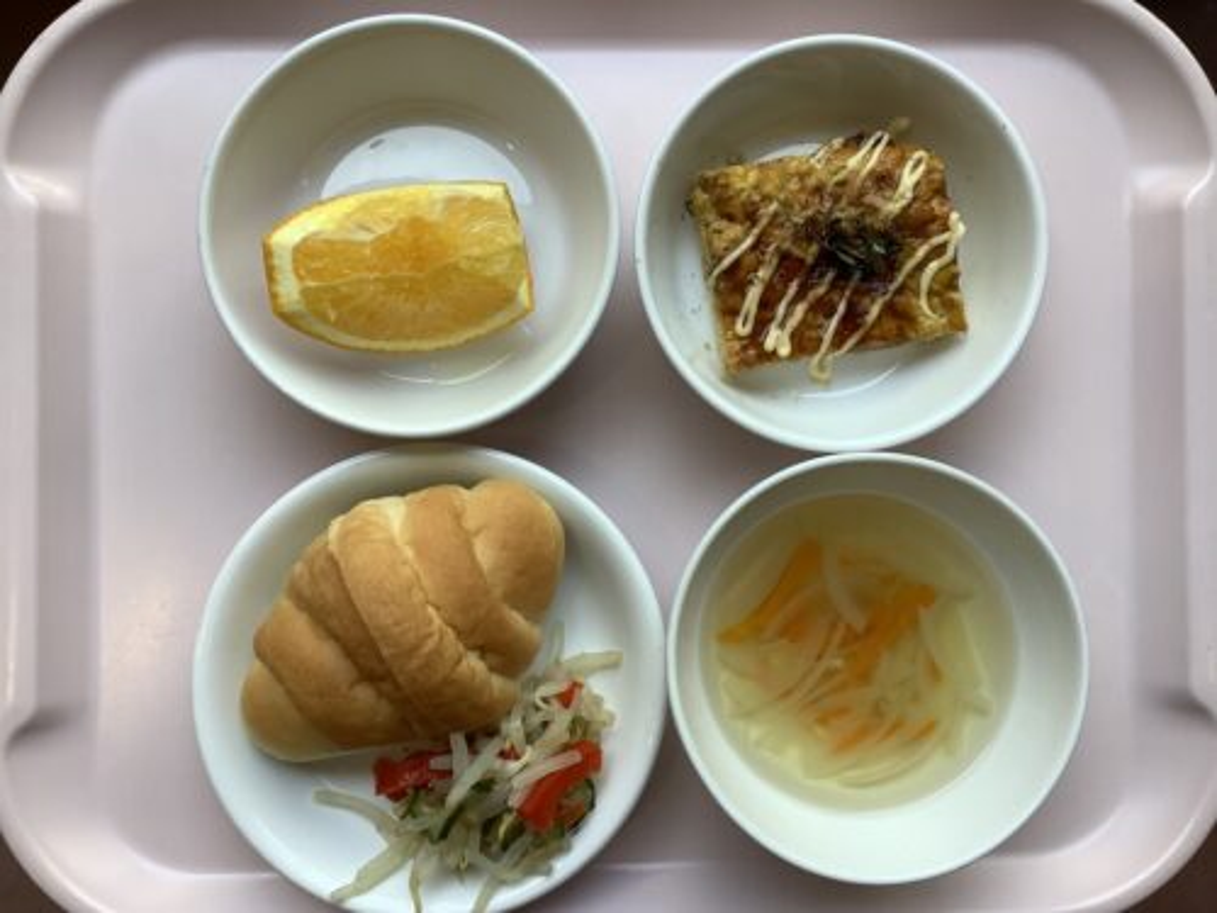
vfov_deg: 45.4
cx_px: 608
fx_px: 1090
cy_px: 456
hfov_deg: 58.4
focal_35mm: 31
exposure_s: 1/100
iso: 32
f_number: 2.4
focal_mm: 3.3
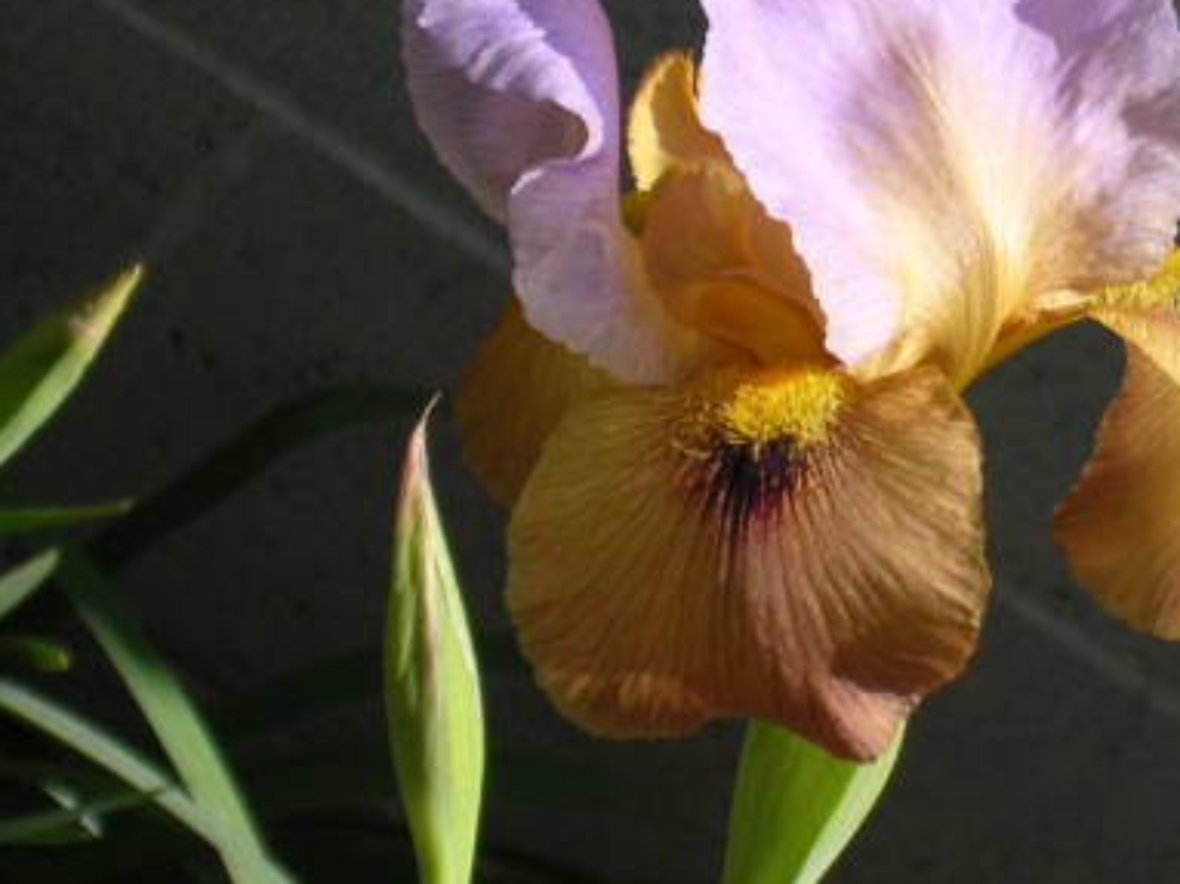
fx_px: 5691
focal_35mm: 167
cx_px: 857
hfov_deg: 11.8
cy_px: 348
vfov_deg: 8.9
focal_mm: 15.2
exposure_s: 1/433
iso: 100
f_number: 4.5
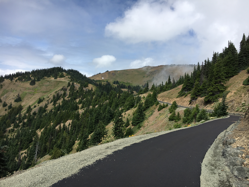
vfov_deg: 48.2
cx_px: 124
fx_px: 209
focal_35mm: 29
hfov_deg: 61.7
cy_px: 94
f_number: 2.2
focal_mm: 4.15
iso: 25
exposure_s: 1/2137
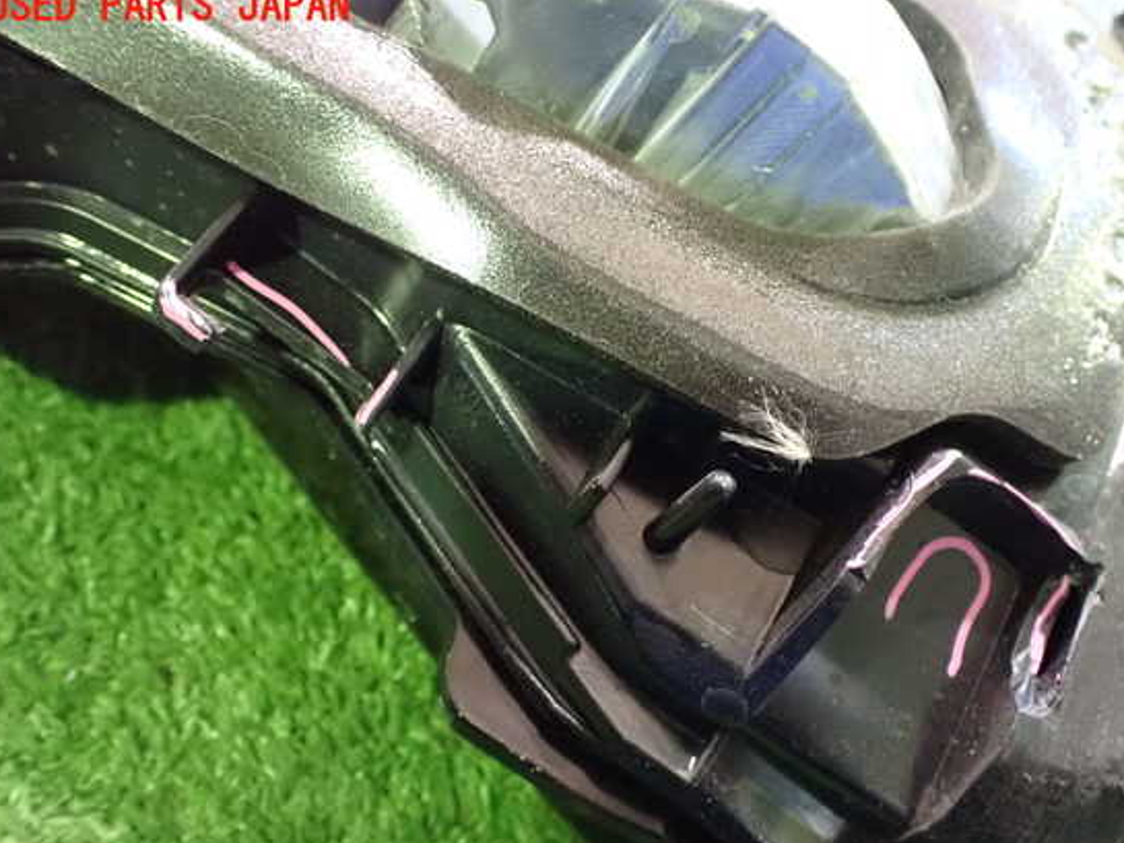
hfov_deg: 55.3
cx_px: 594
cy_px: 445
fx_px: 1072
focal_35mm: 33
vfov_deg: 42.9
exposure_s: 1/30
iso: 1600
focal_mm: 5.4
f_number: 2.3
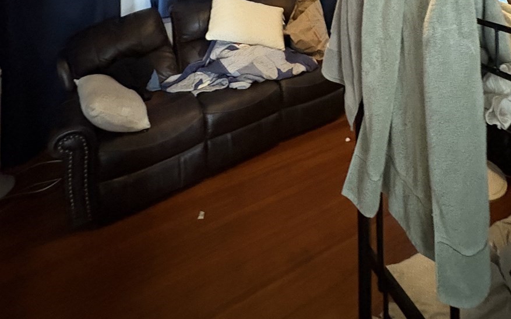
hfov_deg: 69.1
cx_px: 326
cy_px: -90
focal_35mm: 26
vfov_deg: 34.5
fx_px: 362
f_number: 2.2
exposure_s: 1/40
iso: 800
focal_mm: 2.22
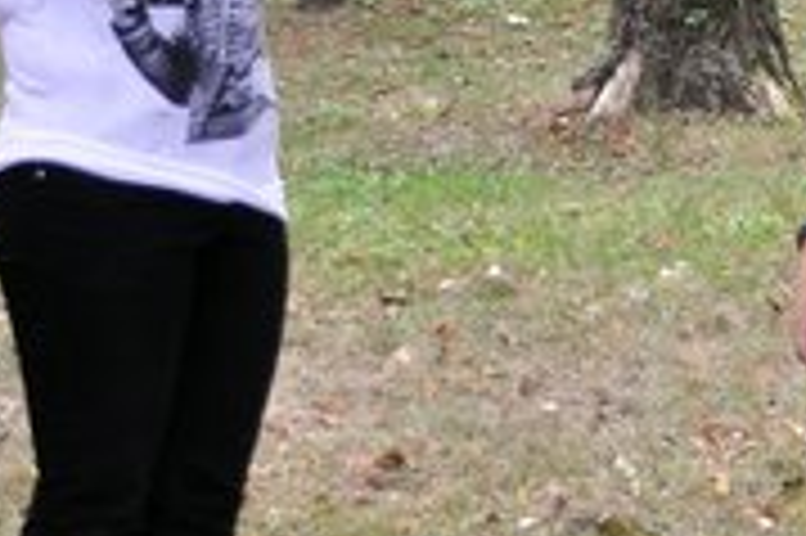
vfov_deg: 5.7
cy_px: 356
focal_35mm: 240
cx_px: 896
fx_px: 5368
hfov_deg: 8.5
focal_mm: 44
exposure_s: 1/80
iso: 400
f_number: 4.5
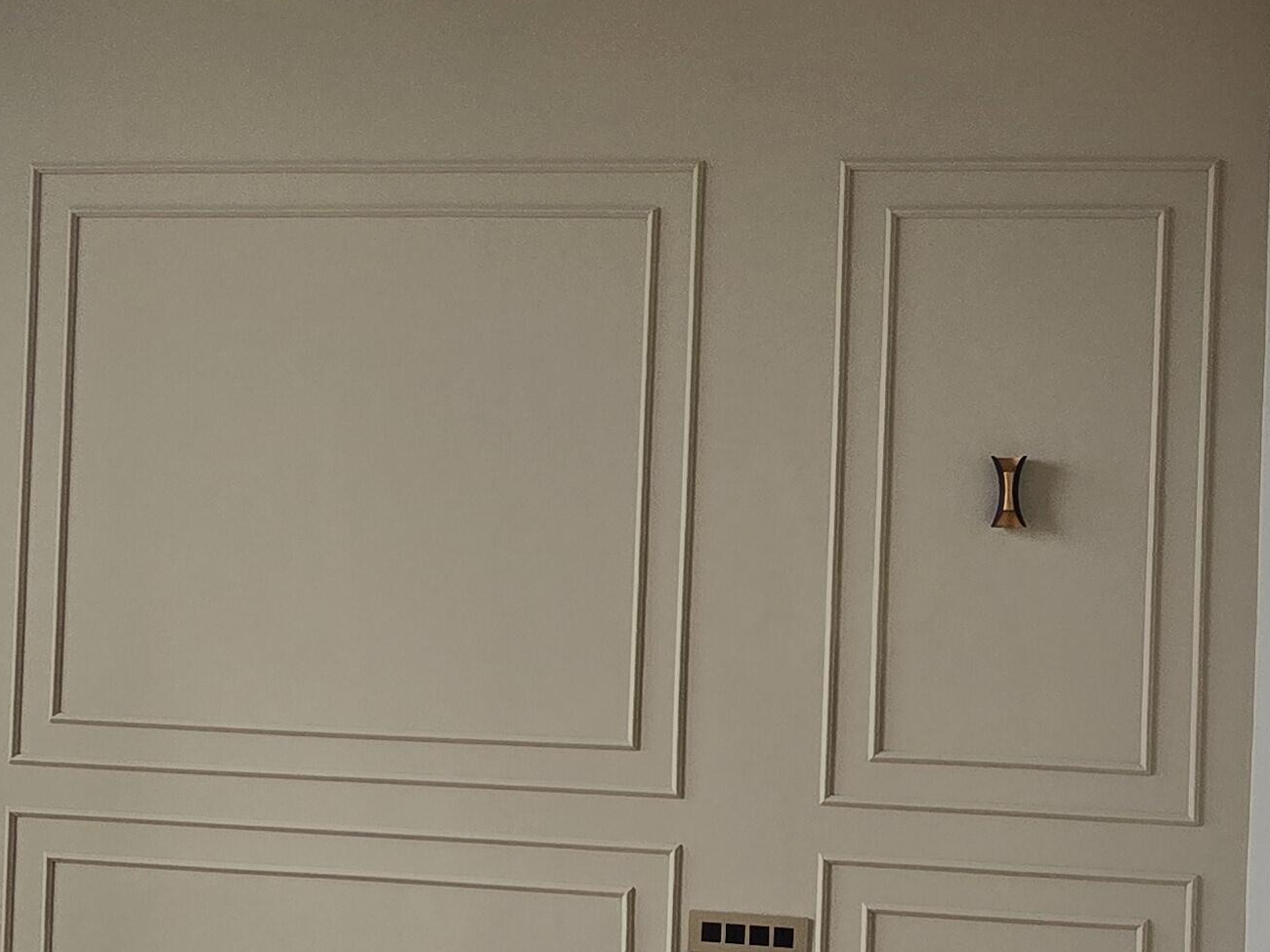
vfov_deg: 35.8
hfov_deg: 46.6
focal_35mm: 40
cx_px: 741
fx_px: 1468
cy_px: 594
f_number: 2.2
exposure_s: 1/359
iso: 80
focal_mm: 2.2
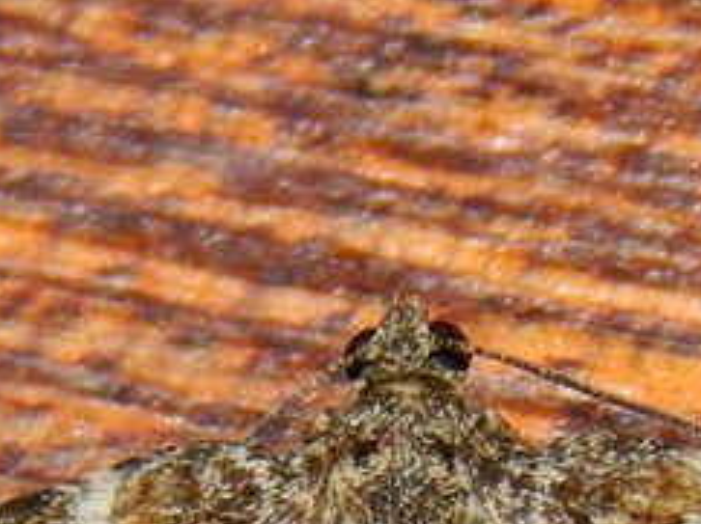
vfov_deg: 2.4
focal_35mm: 609
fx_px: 12320
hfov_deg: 3.3
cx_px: 432
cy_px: 796
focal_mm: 32.8
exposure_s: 1/30
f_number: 10.5
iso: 200
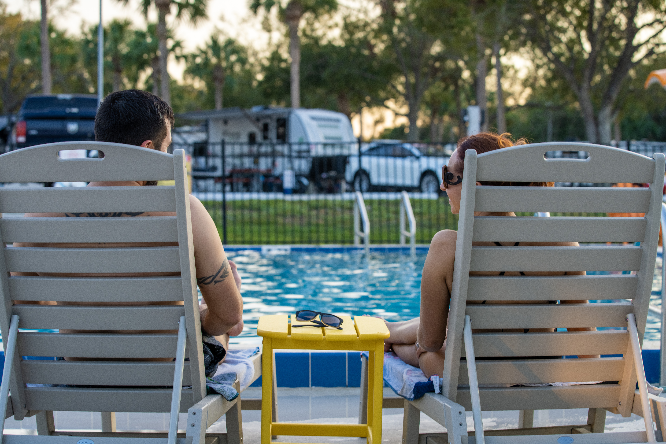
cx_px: 333
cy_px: 222
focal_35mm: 70
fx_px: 1295
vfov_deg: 19.5
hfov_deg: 28.8
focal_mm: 70
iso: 500
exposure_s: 1/125
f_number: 5
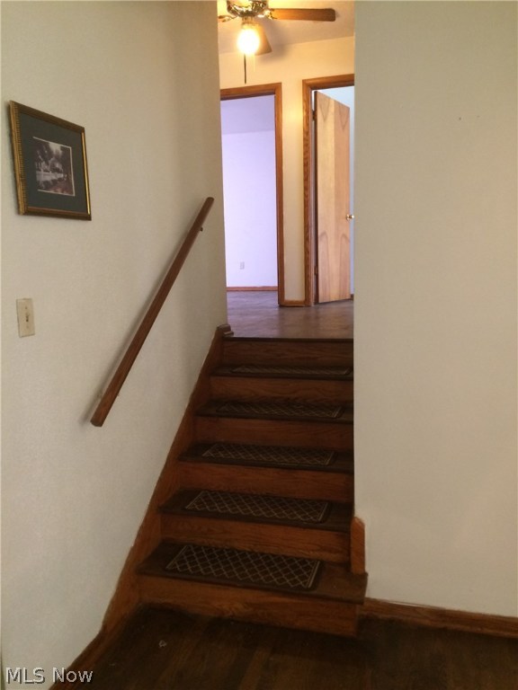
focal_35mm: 29
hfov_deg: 48.2
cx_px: 259
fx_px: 579
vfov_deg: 61.7
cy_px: 345
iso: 250
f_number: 2.2
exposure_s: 1/30
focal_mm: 4.15
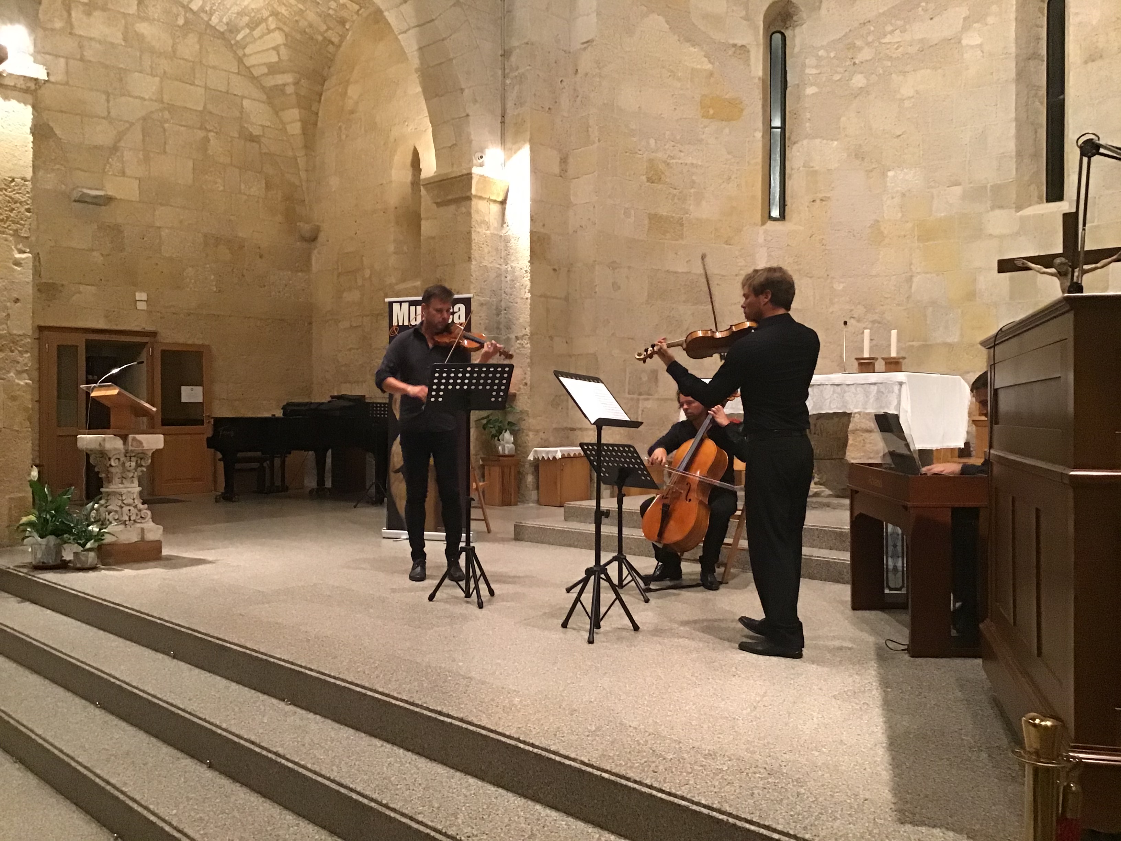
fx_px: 1004
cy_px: 420
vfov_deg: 45.4
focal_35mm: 31
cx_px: 560
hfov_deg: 58.4
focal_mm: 3.3
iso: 320
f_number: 2.4
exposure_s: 1/17
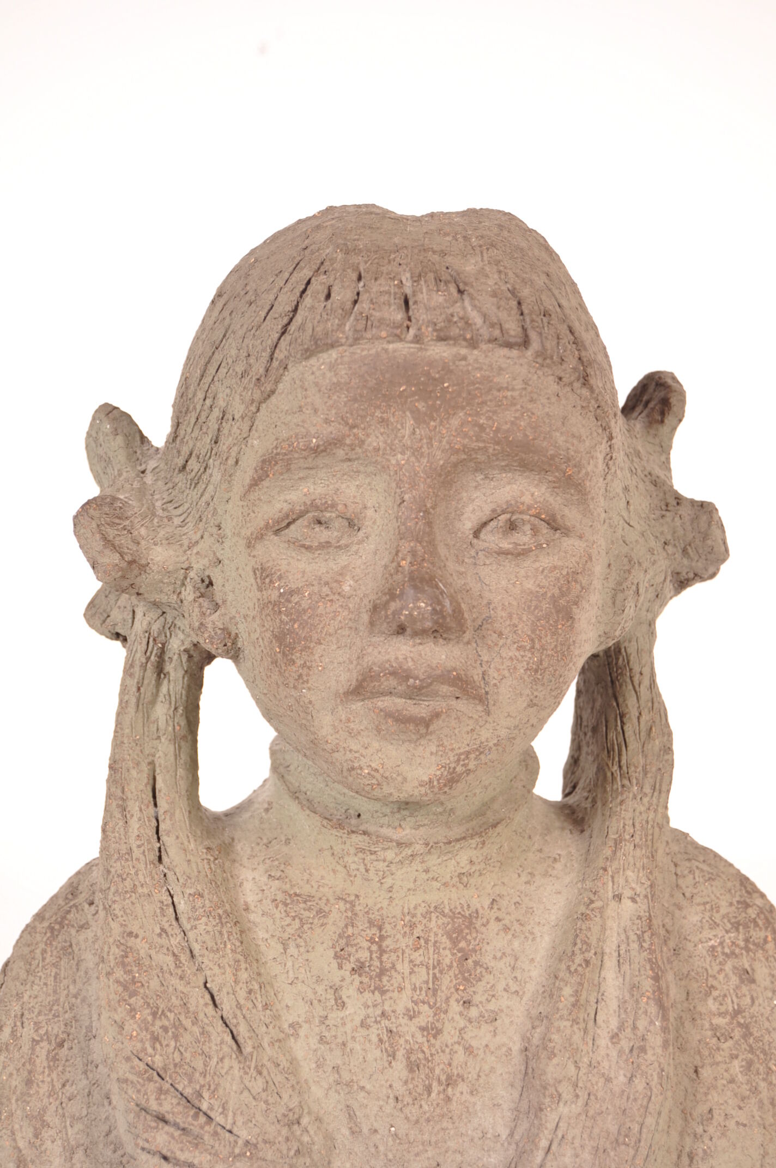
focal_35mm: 63
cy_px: 584
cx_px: 388
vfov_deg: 31.9
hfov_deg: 21.5
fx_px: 2042
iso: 200
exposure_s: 1/15
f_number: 5.6
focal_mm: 42
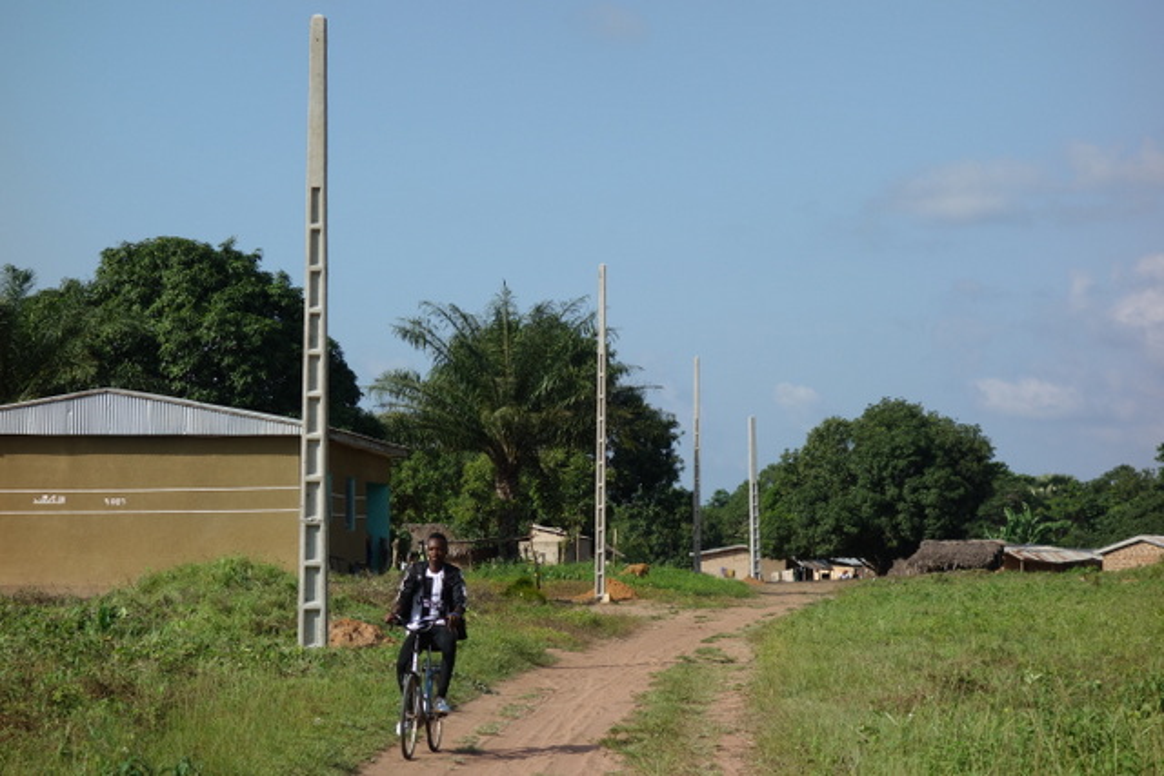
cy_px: 388
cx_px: 582
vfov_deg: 14.0
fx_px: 3169
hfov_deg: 20.8
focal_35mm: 98
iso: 125
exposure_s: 1/640
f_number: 5.6
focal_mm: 36.28
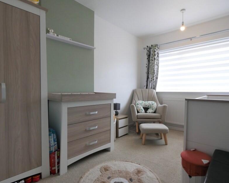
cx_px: 121
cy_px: 93
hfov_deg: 86.3
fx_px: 122
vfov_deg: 73.8
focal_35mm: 18
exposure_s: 1/60
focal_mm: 7
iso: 200
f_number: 4
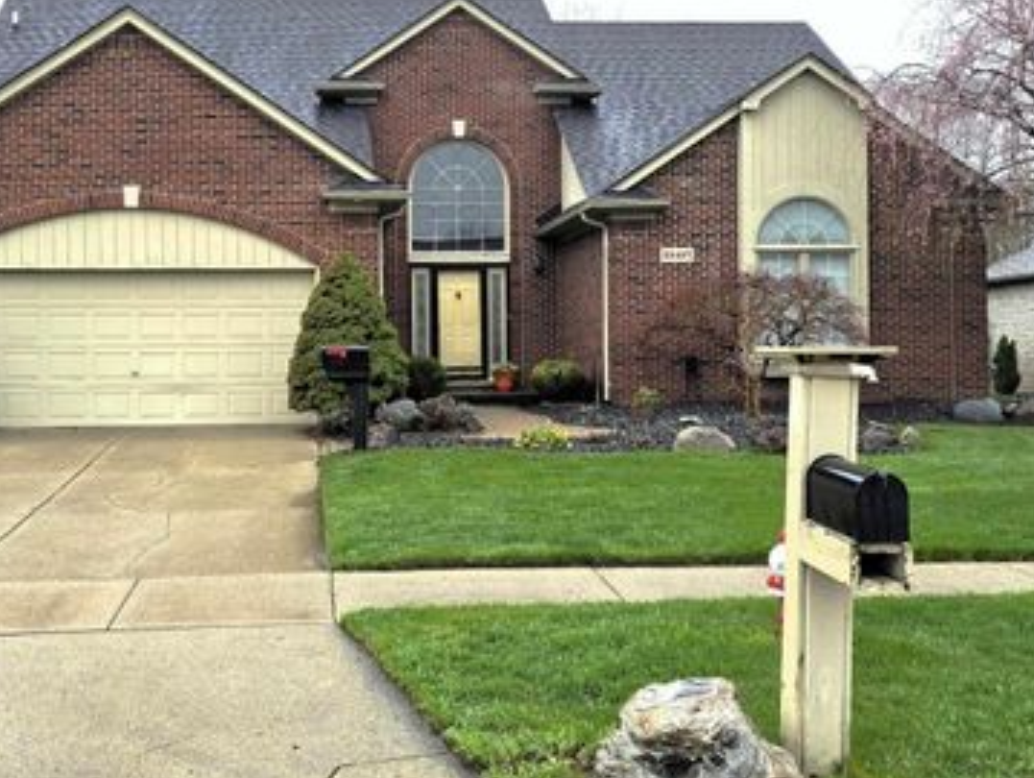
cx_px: 429
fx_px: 957
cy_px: 288
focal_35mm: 32
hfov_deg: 56.5
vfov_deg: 43.9
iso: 12
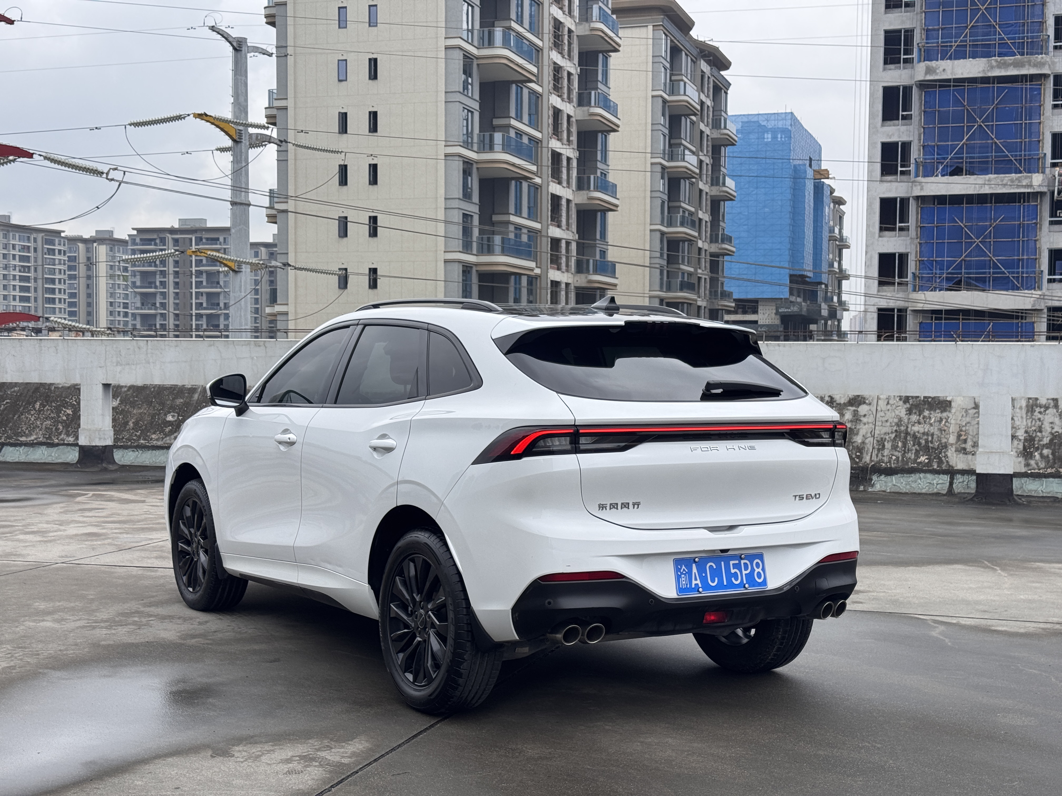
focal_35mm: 48
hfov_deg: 39.7
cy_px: 398
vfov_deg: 30.3
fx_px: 1473
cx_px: 531
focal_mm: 6.76
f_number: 1.78
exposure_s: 1/1984
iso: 64
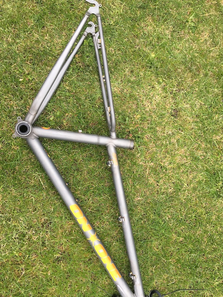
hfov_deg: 44.2
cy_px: 160
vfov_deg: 56.7
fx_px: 275
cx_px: 111
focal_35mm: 32
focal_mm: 4.15
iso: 25
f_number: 2.2
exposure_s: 1/33
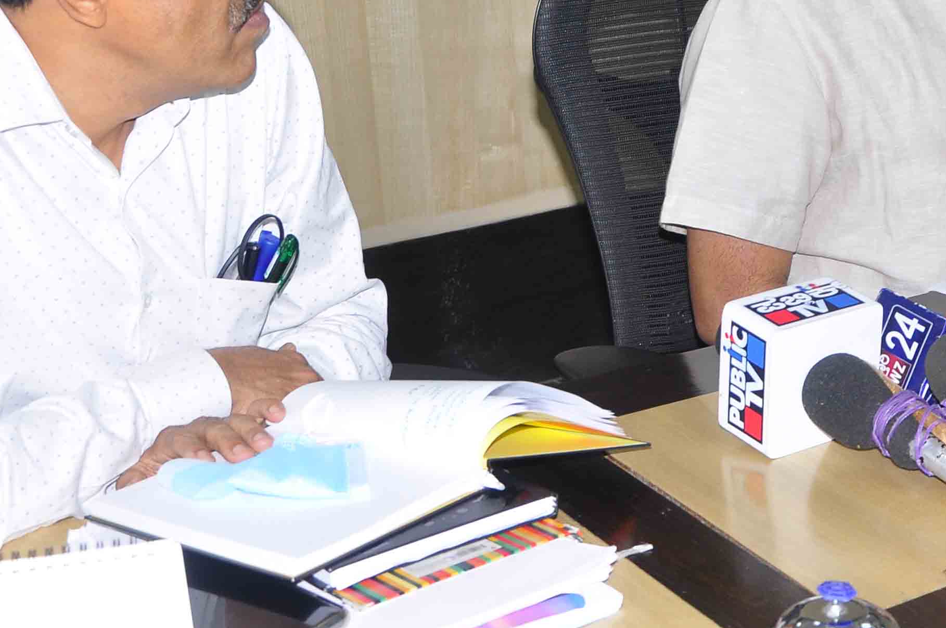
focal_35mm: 92
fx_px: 2414
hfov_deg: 22.2
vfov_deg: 14.7
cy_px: 67
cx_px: 533
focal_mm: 26
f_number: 5.6
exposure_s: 1/125
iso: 400
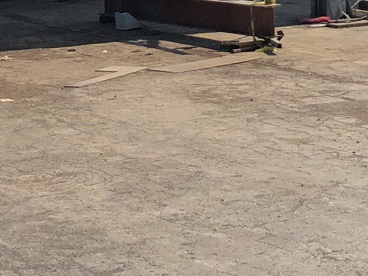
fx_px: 1541
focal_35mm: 145
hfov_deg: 13.6
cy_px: -349
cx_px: 158
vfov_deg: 9.3
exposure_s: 1/1517
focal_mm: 3.99
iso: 20
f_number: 1.8
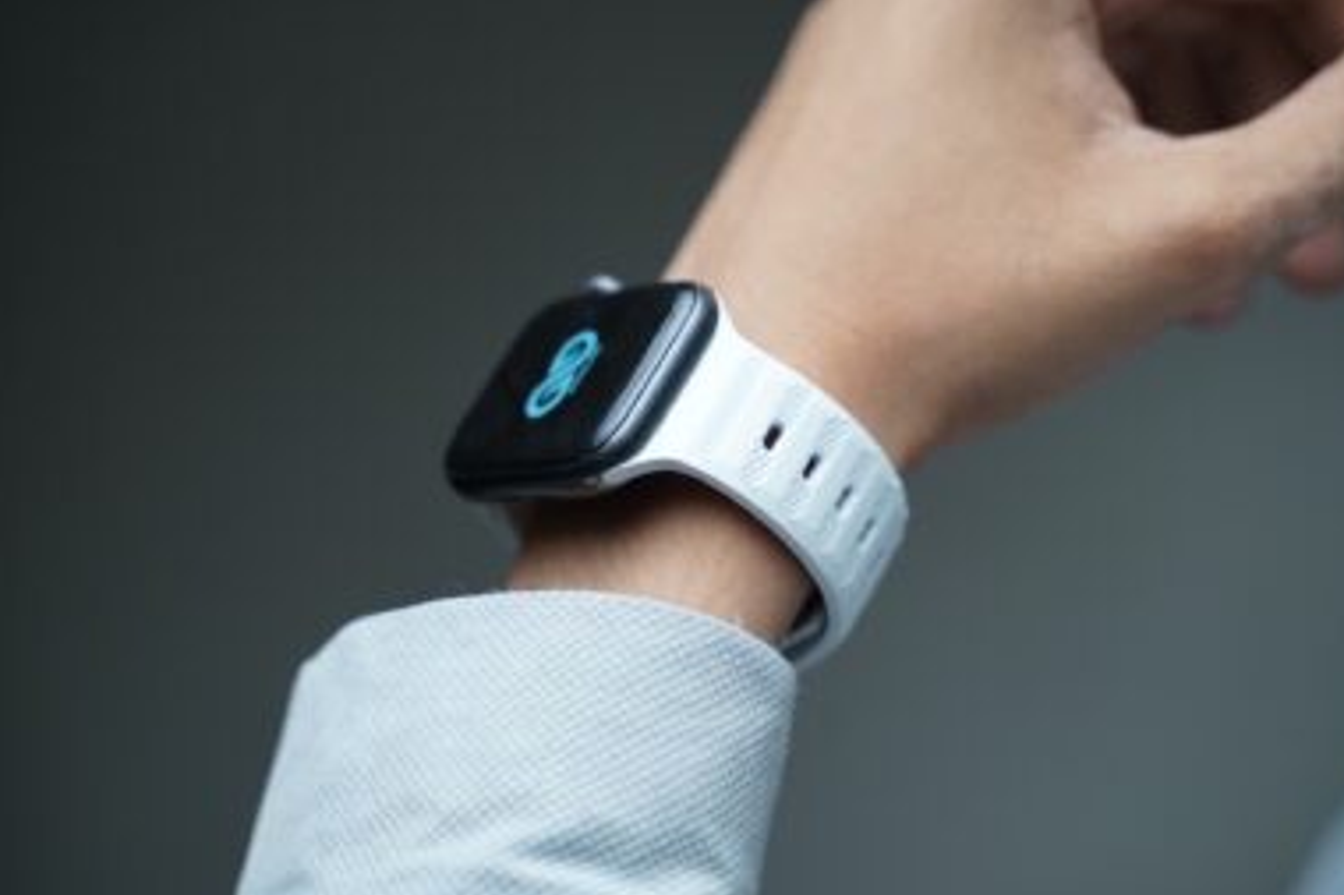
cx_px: 683
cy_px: 465
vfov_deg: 17.3
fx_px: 2948
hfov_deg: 25.7
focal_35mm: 79
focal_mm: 75
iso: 1000
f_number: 4
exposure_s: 1/80
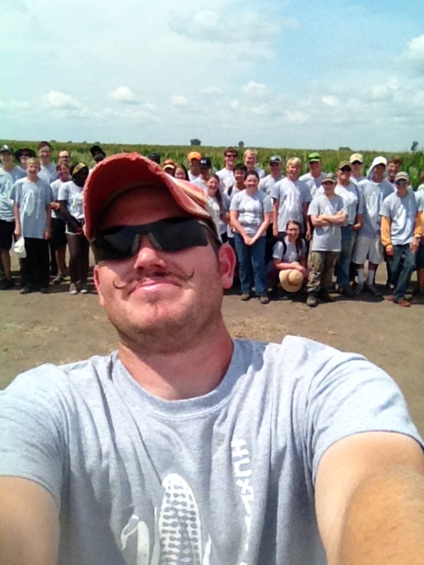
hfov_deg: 40.7
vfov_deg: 52.6
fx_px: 572
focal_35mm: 35
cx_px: 212
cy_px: 282
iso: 160
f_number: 2.4
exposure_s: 1/8000
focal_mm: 1.85
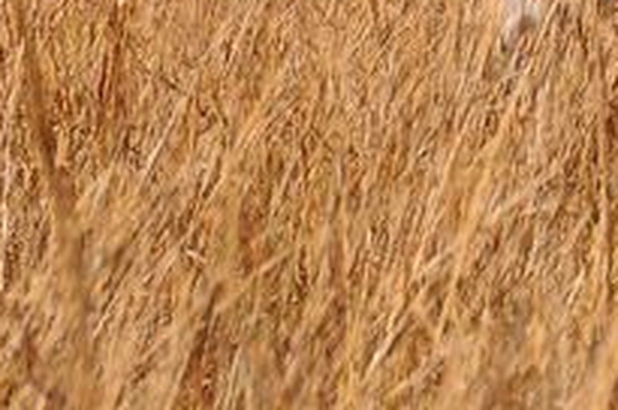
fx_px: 25641
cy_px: -339
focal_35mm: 1496
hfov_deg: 1.4
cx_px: 1335
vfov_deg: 0.9
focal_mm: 170
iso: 320
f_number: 7.1
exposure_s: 1/200
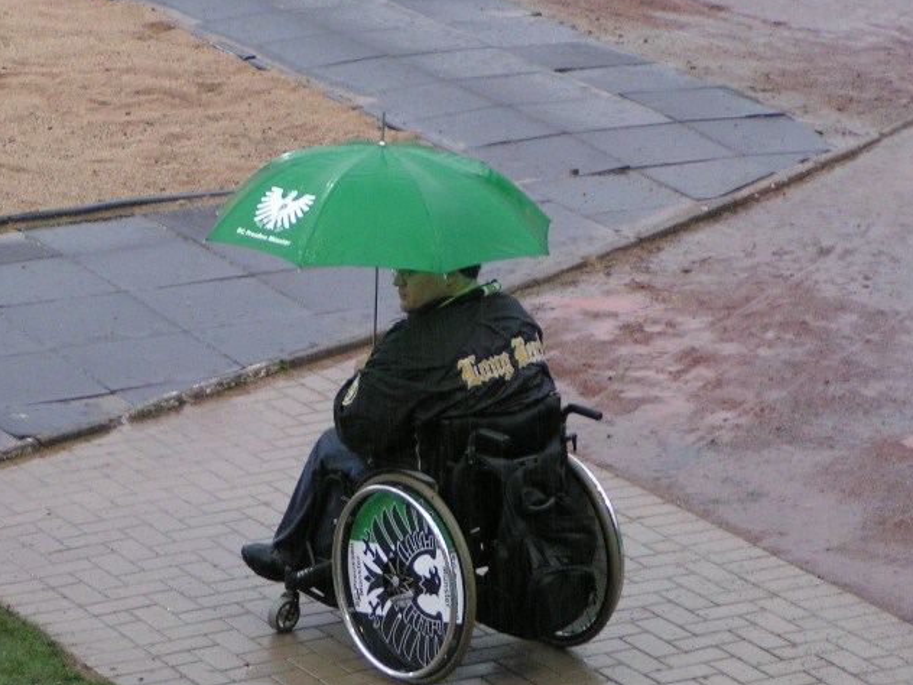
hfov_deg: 10.9
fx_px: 4774
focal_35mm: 181
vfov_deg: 8.2
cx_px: 341
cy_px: 395
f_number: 3.5
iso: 200
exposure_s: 1/100
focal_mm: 21.9
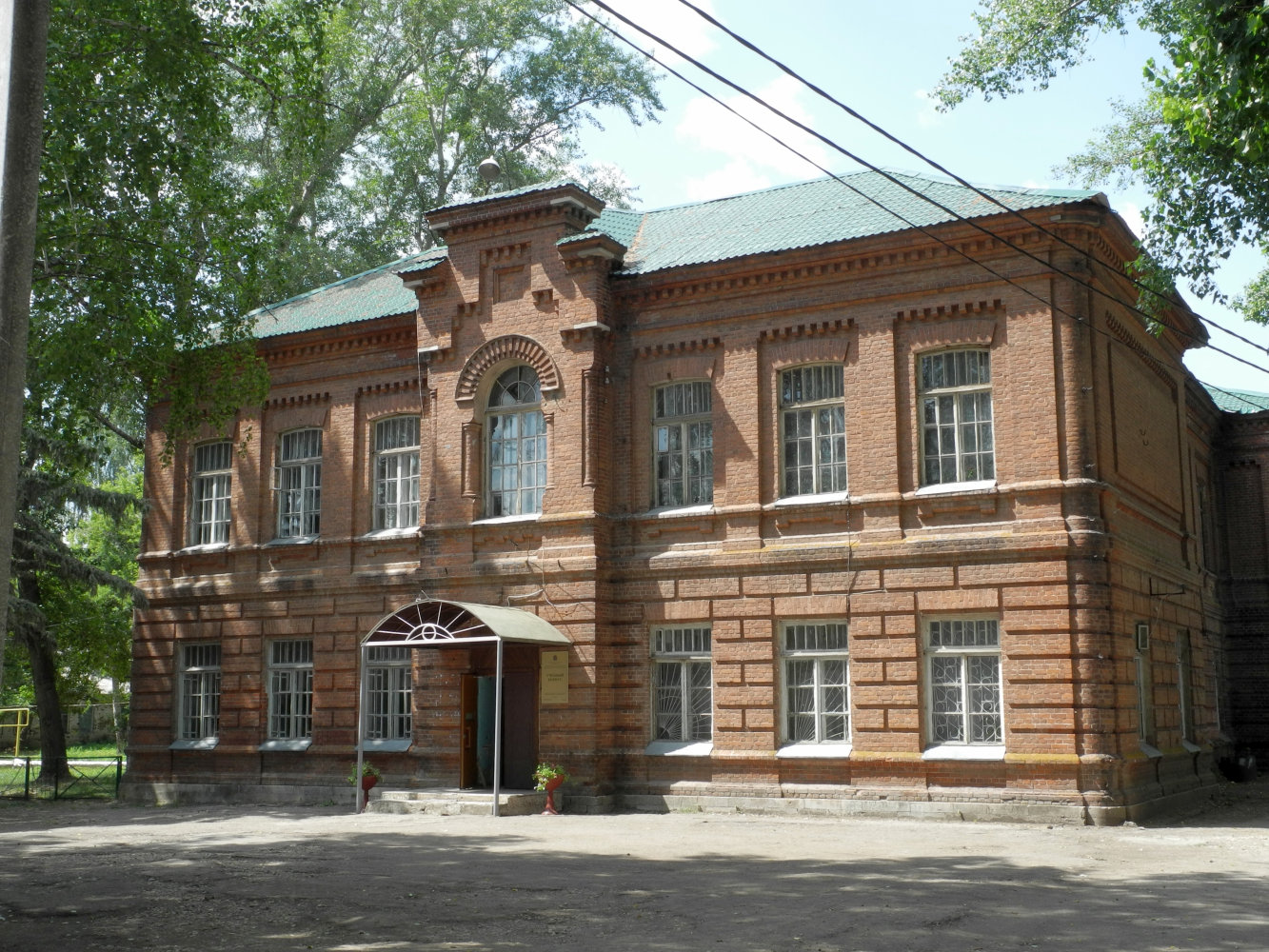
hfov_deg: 45.8
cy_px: 476
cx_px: 634
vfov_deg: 35.1
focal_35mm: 41
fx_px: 1503
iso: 100
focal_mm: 8.8
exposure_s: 1/100
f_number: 8
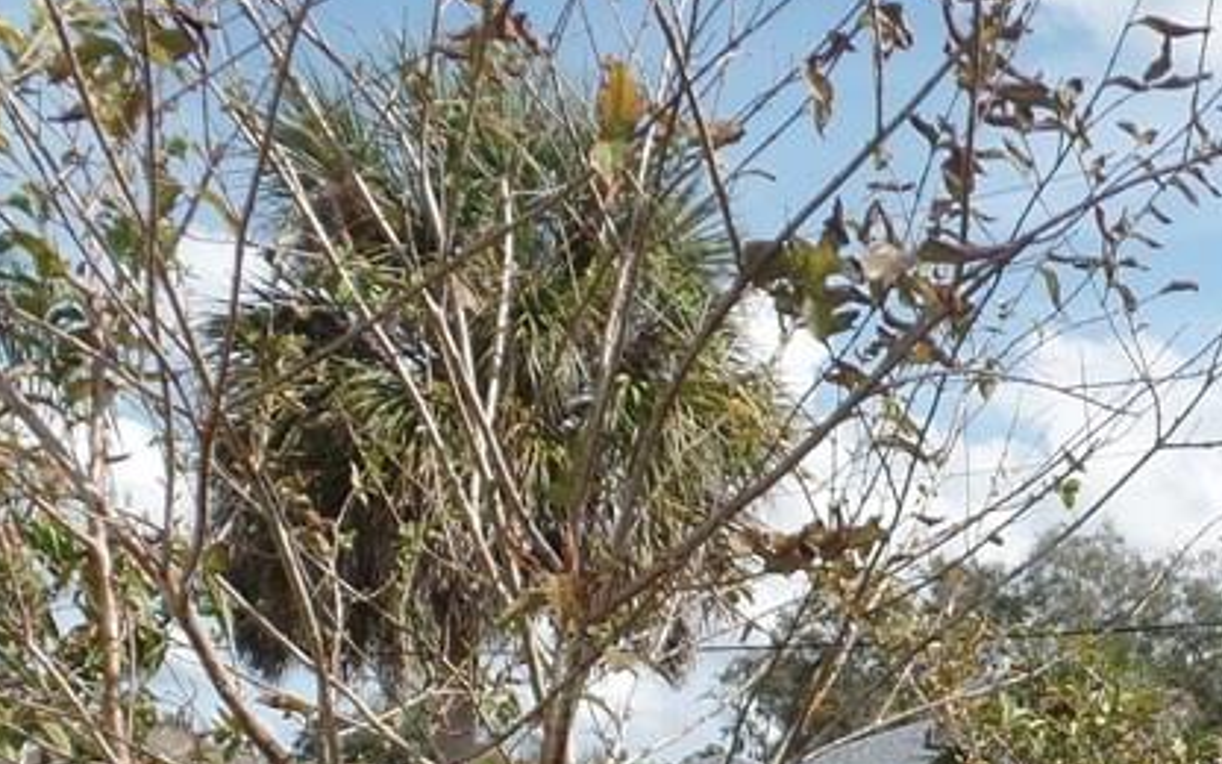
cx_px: 1010
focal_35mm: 60
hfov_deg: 32.9
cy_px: 1087
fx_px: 1998
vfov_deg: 19.4
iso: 80
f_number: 3.5
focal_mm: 4.1
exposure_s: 1/750
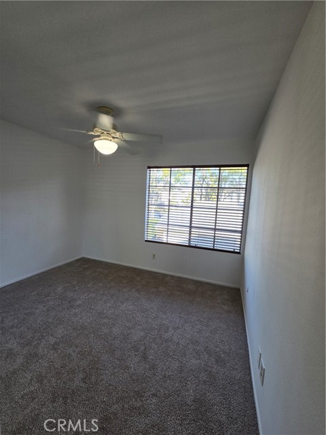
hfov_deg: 89.9
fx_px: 163
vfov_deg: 106.2
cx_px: 163
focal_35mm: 13
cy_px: 218
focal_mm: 2.2
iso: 64
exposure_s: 1/120
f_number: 2.2
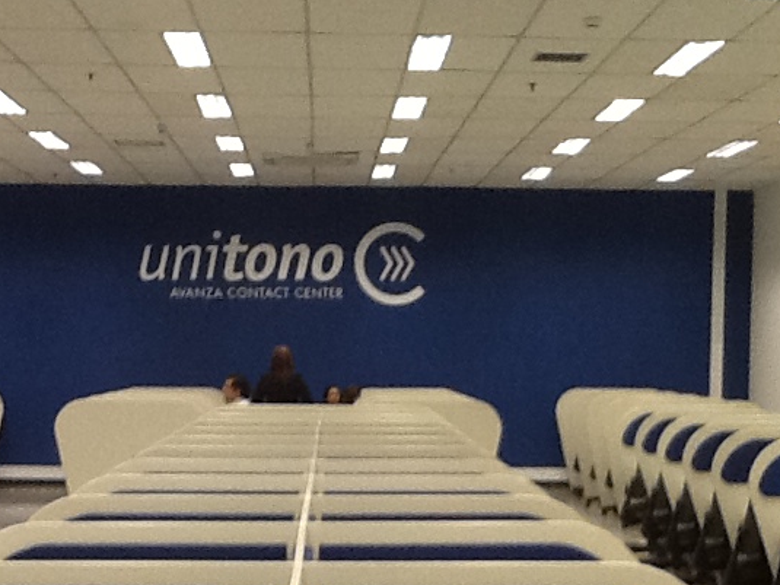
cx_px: 334
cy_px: 426
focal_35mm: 79
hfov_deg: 24.7
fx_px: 1780
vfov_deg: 18.6
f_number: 2.4
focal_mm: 2.03
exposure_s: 1/30
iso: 100
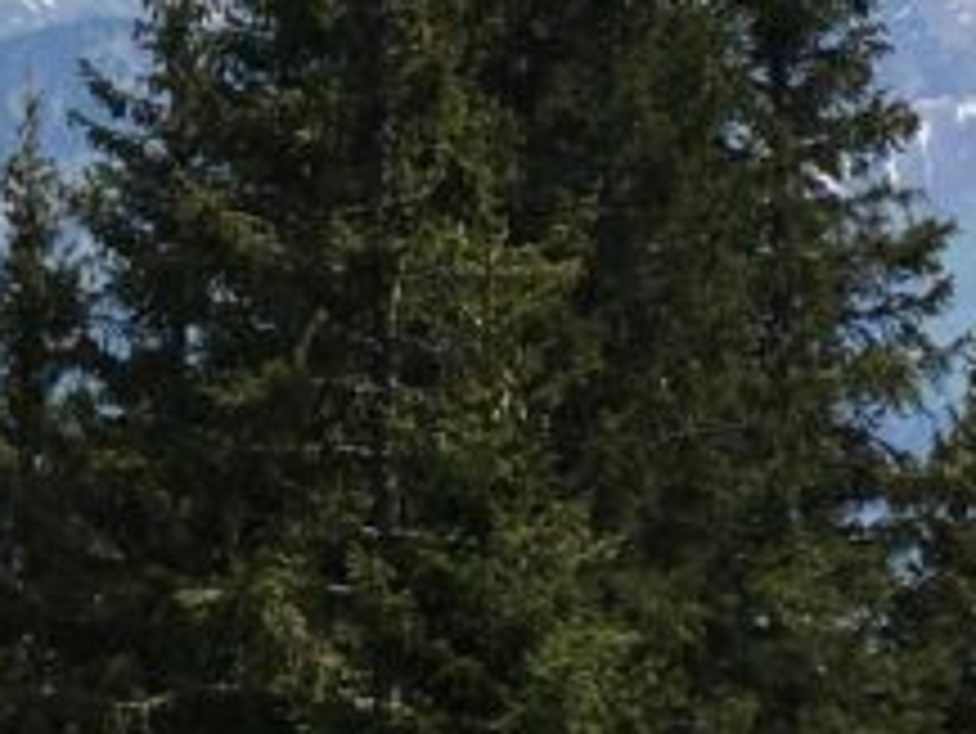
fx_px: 3865
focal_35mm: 137
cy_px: -198
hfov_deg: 13.7
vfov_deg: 10.6
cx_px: -409
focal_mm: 4.15
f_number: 2.2
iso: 25
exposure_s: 1/2079
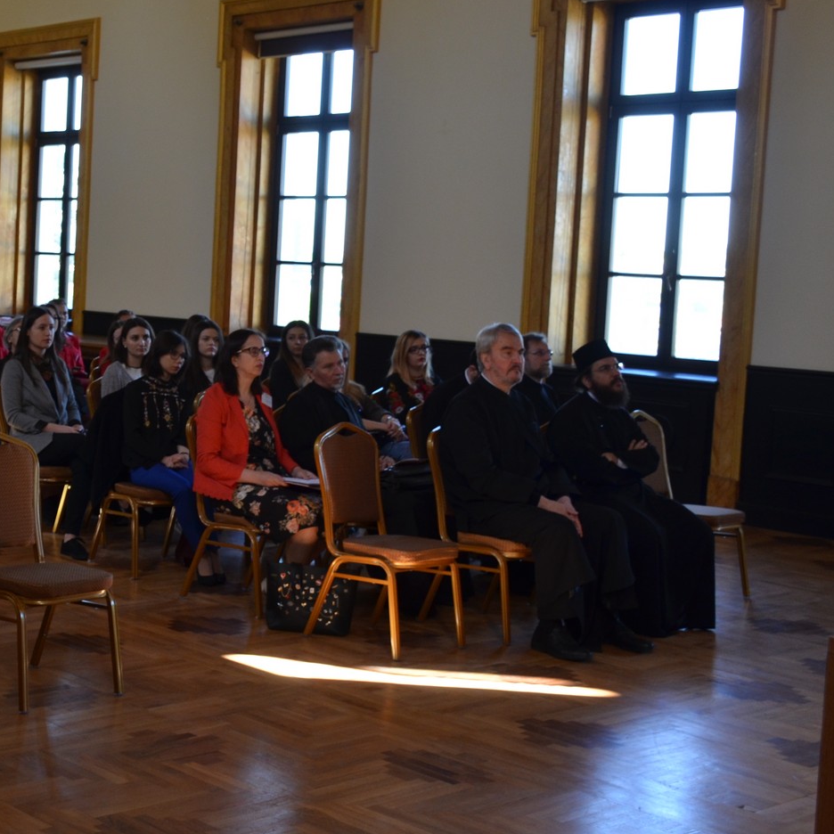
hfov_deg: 27.3
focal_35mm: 60
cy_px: 358
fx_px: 1632
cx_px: 38
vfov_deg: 28.6
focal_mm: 23
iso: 400
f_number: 4
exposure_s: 1/60
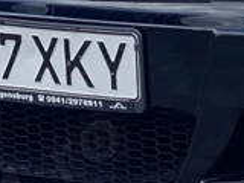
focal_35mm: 324
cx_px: 491
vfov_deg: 4.5
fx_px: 2284
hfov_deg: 6.0
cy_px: -124
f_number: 2
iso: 20
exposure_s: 1/623
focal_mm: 6
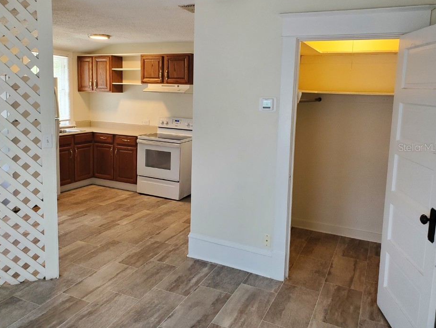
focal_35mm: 29
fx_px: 365
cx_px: 200
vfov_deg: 48.2
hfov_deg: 61.6
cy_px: 147
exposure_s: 1/60
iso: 200
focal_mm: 4.3
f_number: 2.4
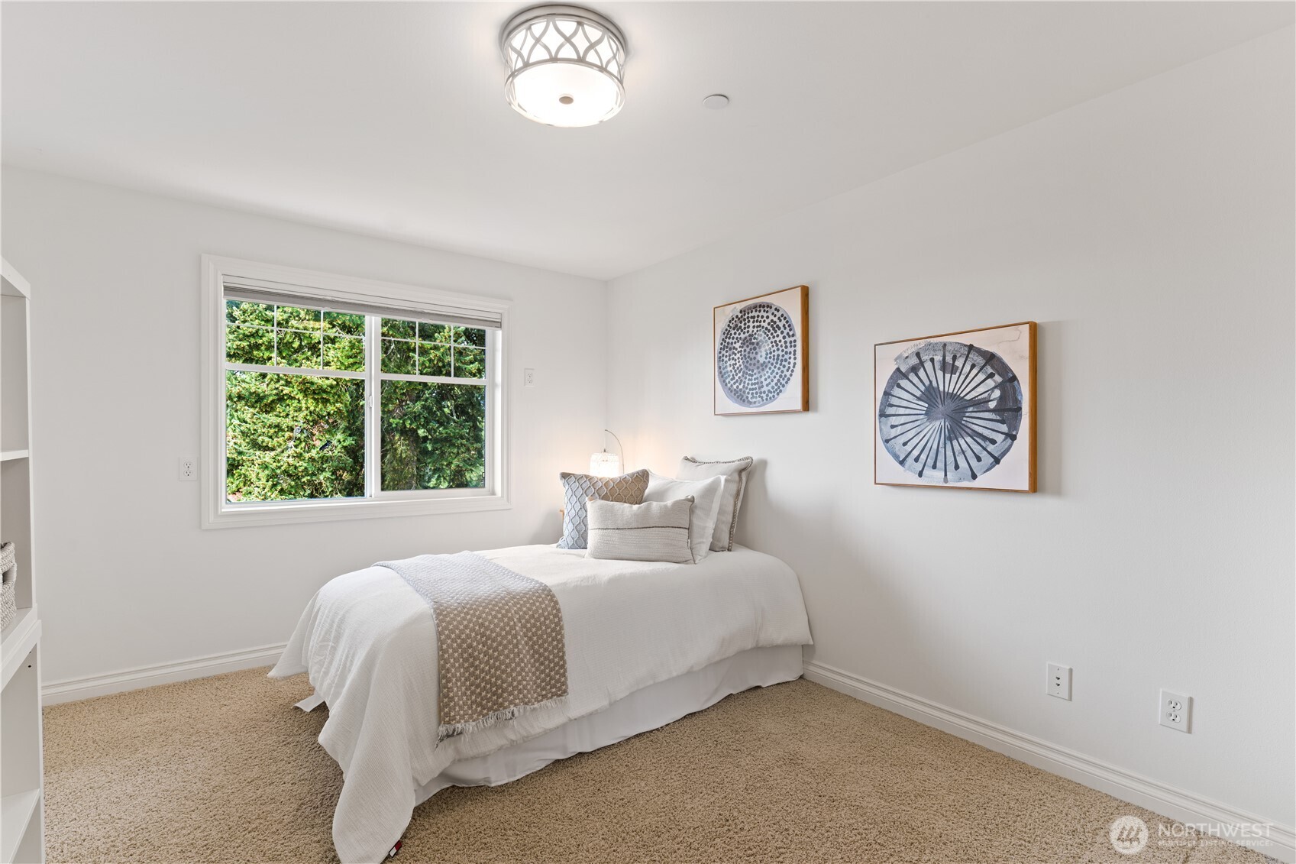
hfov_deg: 96.7
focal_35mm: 16
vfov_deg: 73.7
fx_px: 576
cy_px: 432
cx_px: 648
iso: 160
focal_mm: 16
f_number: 9
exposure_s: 1/2.5
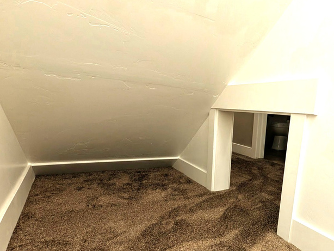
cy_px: 164
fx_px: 193
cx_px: 250
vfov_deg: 64.6
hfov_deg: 75.9
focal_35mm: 20
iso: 73
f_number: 1.7
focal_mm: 2.02
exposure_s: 1/36.9
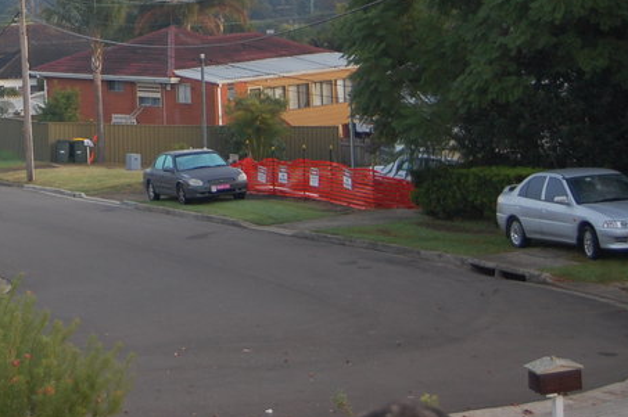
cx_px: 19
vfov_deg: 12.8
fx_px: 1832
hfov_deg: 19.0
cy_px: -46
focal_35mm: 105
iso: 400
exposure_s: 1/250
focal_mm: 31
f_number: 4.5
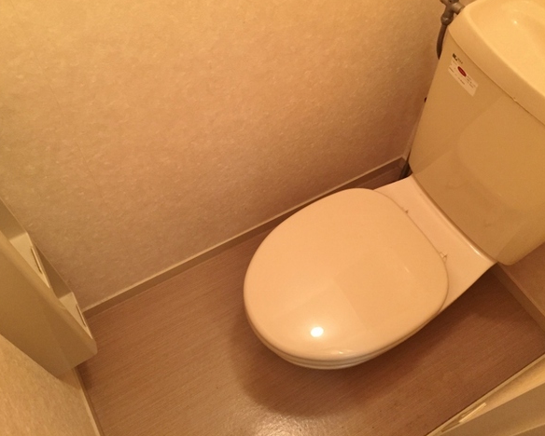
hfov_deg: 57.1
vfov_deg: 47.2
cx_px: 273
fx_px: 500
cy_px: 215
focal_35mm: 31
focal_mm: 4.15
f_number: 2.2
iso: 250
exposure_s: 1/33
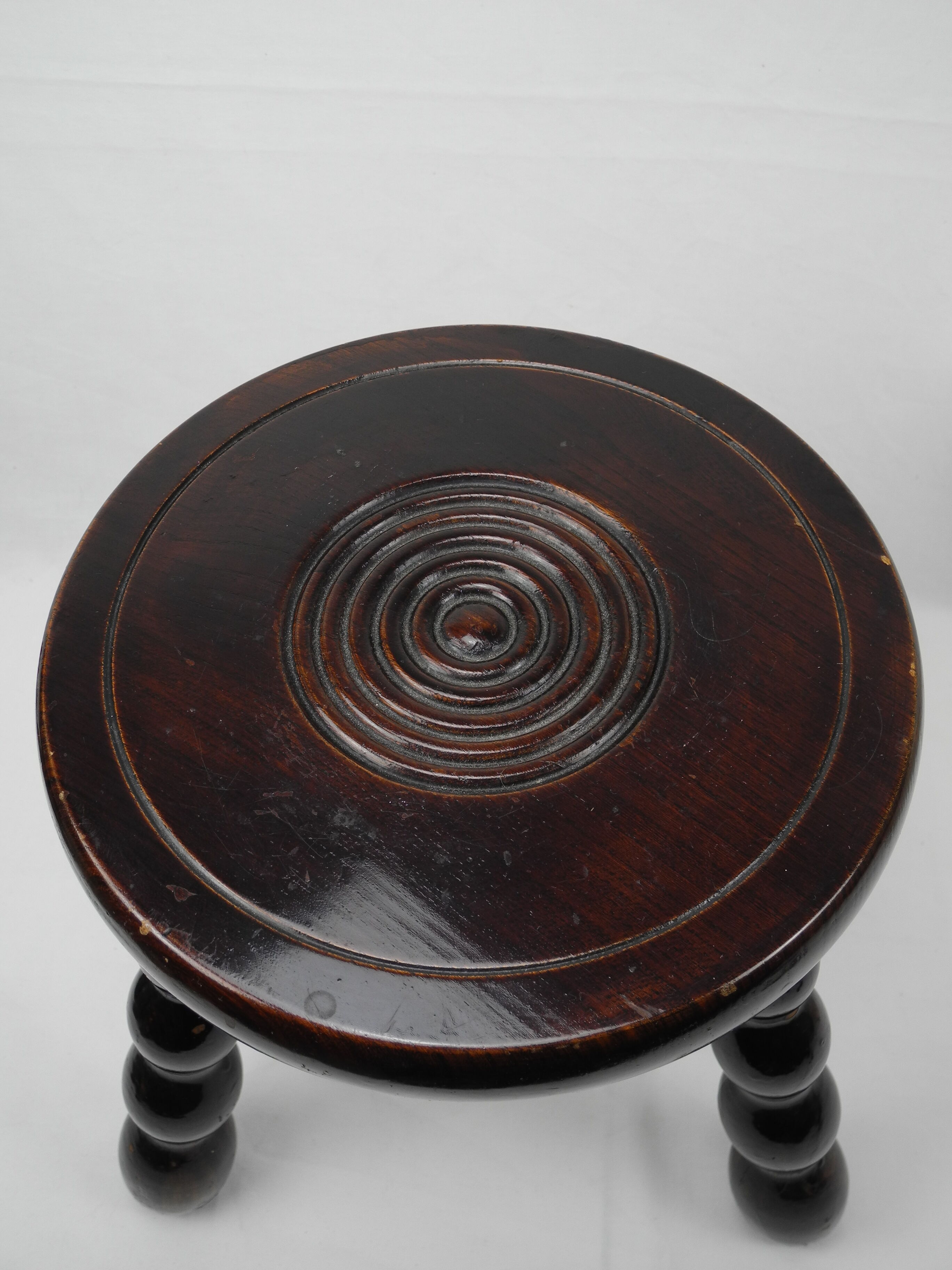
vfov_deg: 49.0
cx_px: 476
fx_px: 1393
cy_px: 635
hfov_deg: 37.7
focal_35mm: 38
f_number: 3.2
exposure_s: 1/76
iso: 100
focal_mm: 8.1
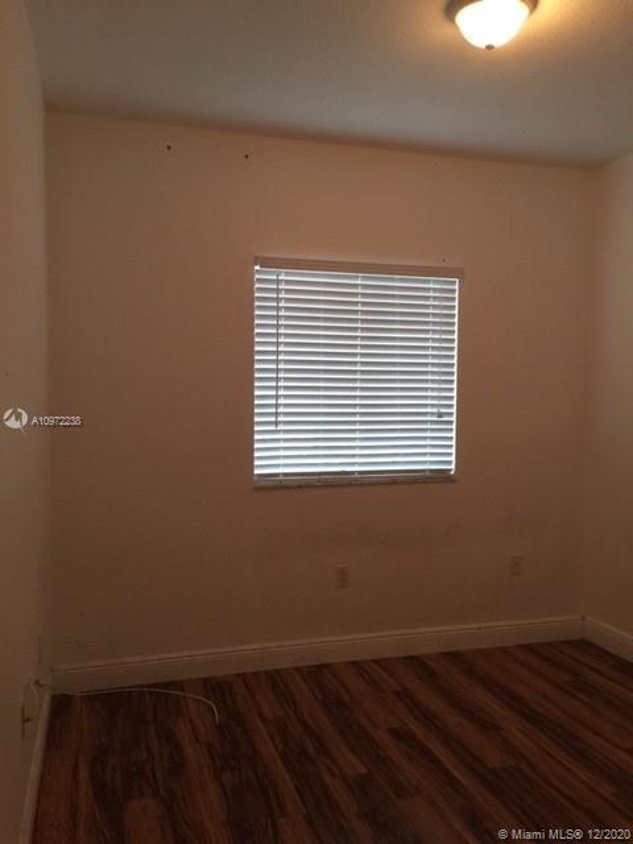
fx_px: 707
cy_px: 422
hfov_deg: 48.2
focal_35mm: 29
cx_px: 316
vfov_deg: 61.7
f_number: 2.2
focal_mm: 4.15
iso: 100
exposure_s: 1/15
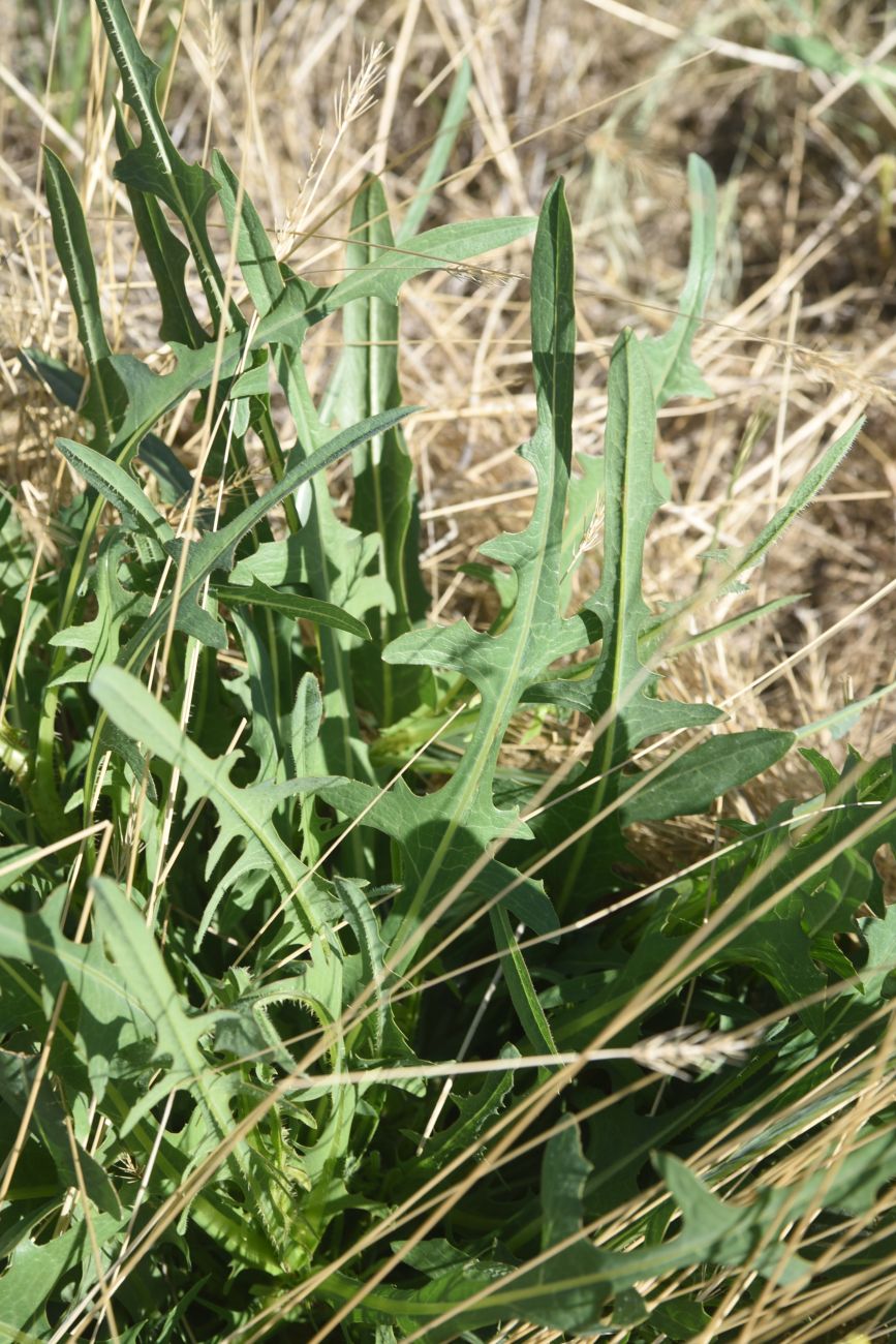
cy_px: 672
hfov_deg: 19.5
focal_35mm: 70
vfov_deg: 28.8
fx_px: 2612
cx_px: 448
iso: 125
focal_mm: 70
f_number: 9
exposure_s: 1/200
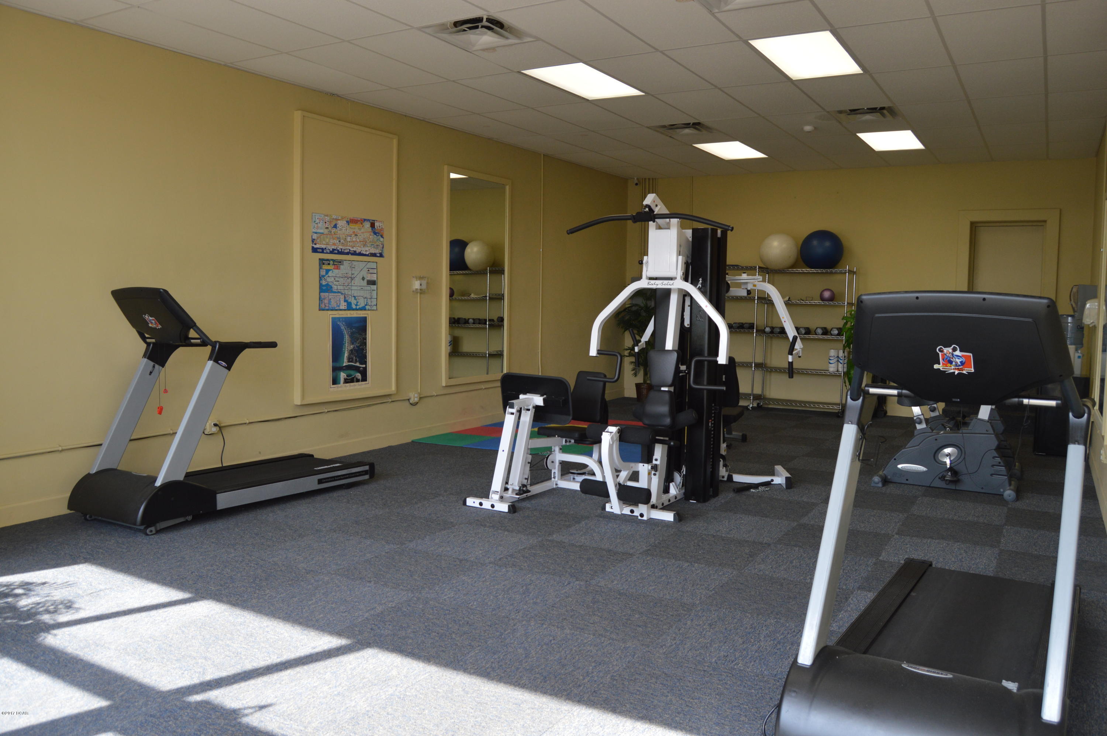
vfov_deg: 47.8
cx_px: 554
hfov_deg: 67.4
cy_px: 368
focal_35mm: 27
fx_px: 829
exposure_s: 1/125
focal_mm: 18
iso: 400
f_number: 5.6
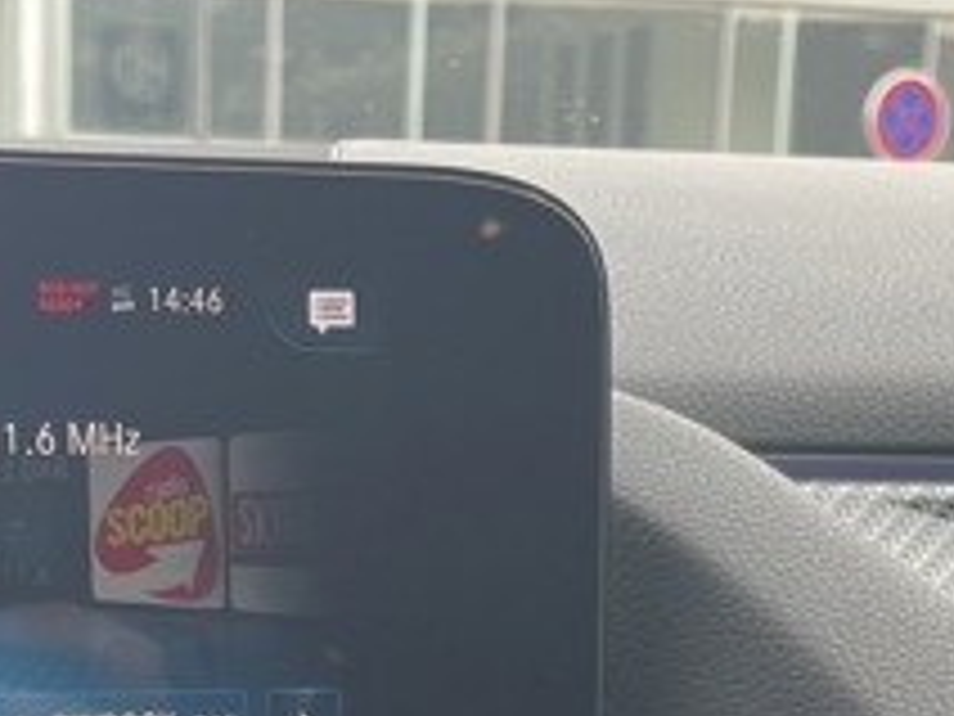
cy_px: 1180
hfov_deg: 19.9
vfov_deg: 13.8
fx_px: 2701
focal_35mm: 98
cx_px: 284
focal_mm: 4.2
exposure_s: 1/121
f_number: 1.6
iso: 80
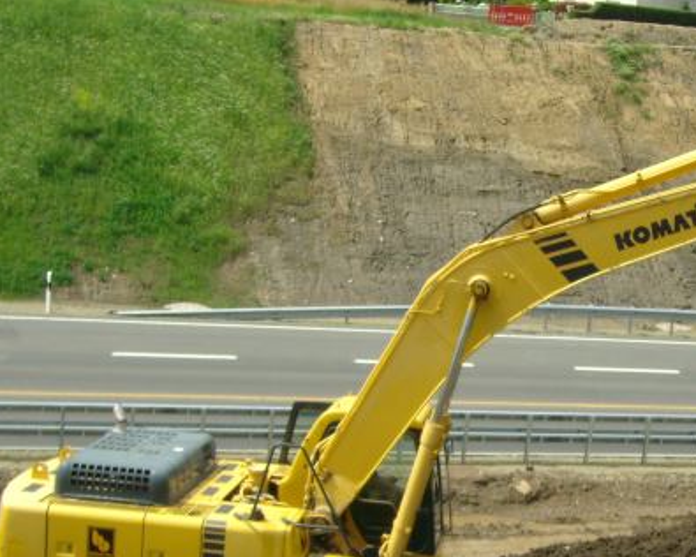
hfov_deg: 21.3
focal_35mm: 89
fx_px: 1833
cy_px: 386
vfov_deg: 17.2
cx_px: 522
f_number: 5.18
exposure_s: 1/500
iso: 64
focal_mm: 7.6
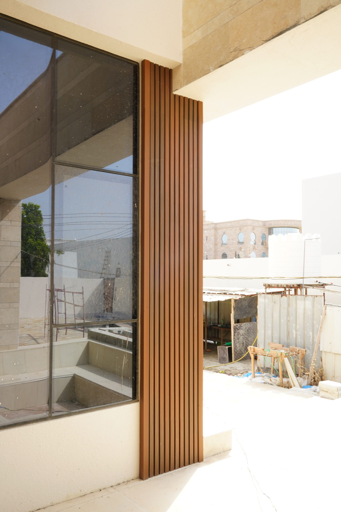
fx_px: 445
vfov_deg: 59.8
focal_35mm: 31
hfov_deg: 42.0
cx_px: 170
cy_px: 256
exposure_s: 1/50
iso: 500
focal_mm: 31.3
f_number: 20
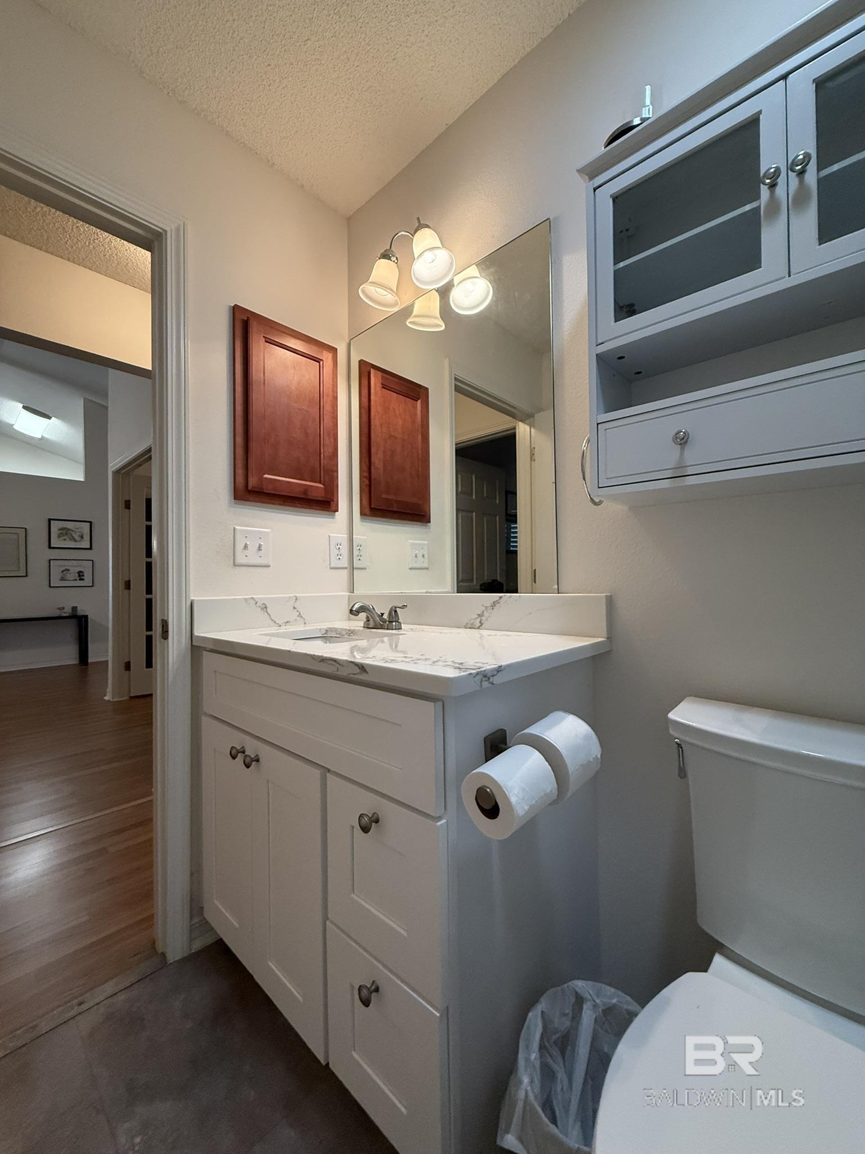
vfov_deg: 102.1
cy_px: 577
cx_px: 432
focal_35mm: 14
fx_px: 466
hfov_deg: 85.7
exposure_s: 1/120
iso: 320
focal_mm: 2.22
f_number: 2.2
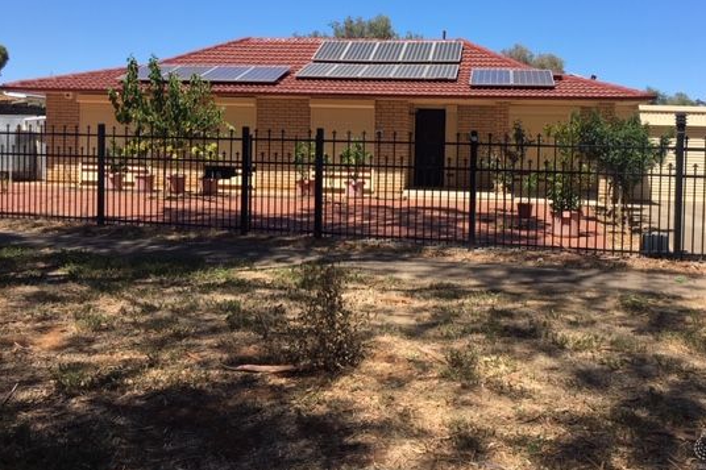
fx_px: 706
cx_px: 416
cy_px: 163
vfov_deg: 36.5
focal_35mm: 36
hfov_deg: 52.9
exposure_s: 1/1241
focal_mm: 4.15
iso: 25
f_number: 2.2
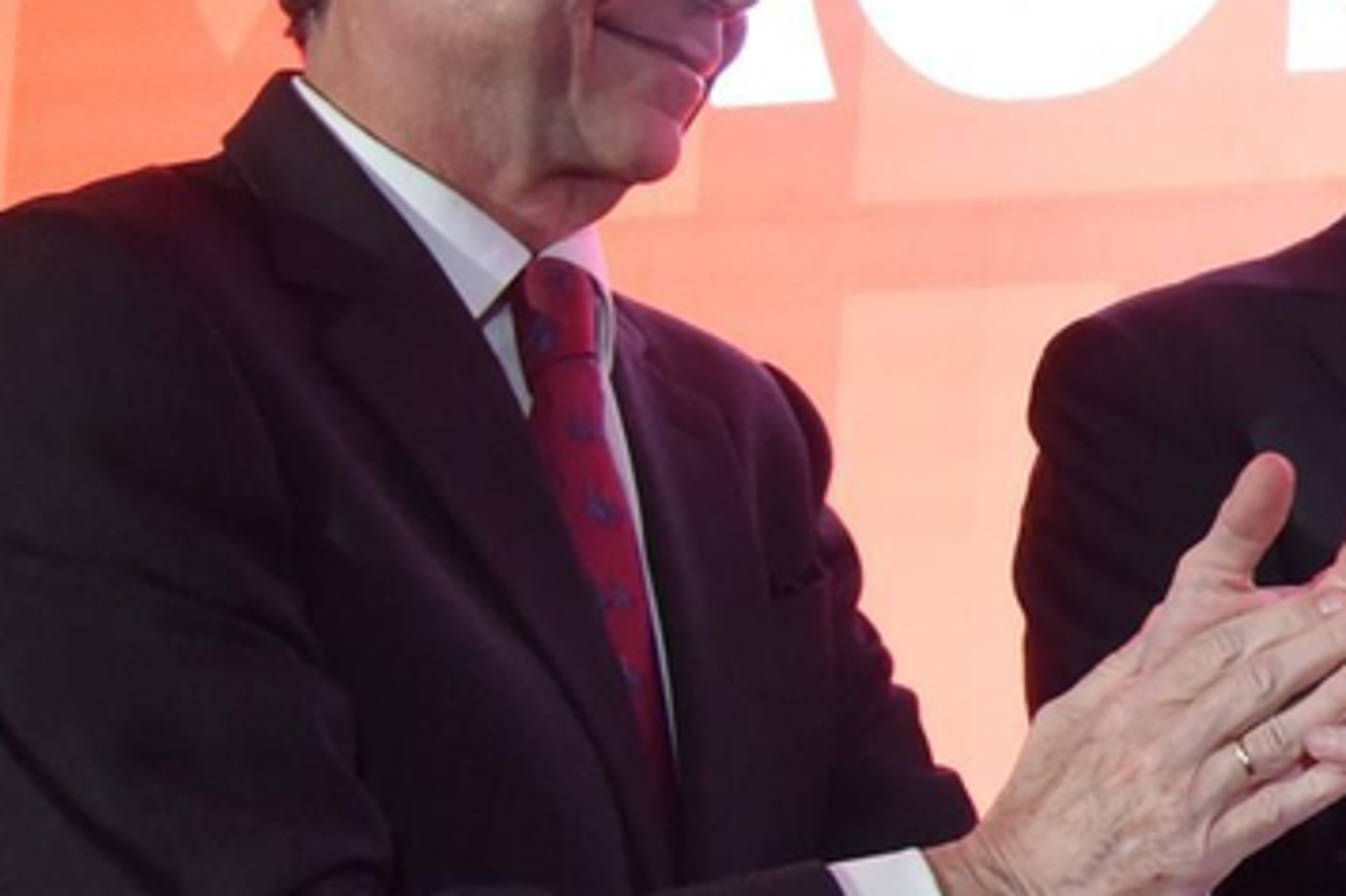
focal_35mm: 108
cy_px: 648
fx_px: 4036
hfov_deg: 15.0
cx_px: 2768
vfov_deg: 12.6
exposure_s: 1/250
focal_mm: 24
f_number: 4
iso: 2500
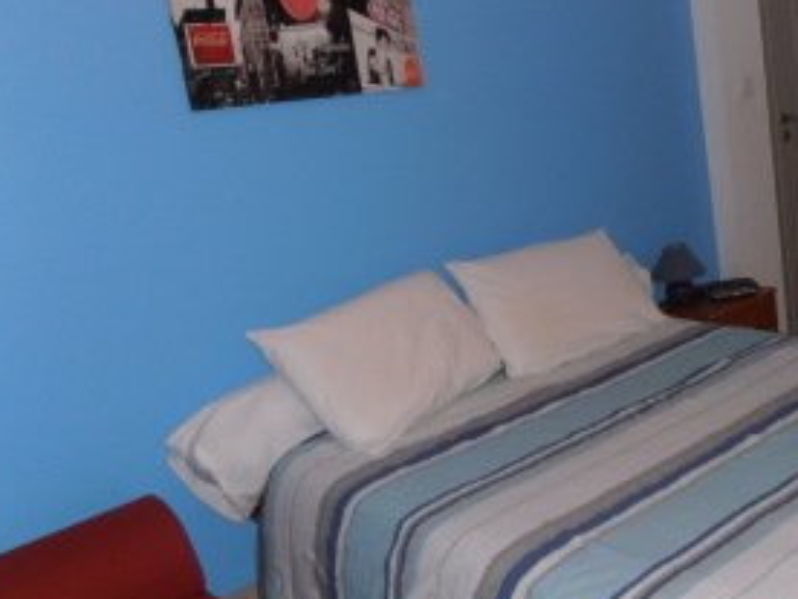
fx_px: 945
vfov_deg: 35.1
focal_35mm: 41
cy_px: 321
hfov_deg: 43.4
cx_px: 651
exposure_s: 1/30
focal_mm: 4.2
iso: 125
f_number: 3
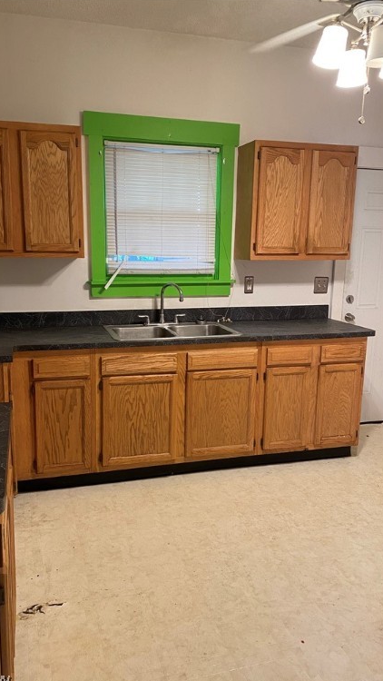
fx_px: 523
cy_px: 346
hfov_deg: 40.2
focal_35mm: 29
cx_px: 178
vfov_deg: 66.1
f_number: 1.8
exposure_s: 1/60
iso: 250
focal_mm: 4.25
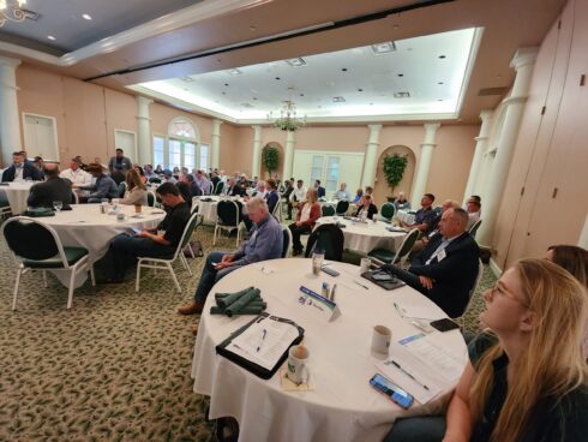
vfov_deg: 90.0
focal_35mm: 13
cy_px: 221
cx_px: 294
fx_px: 221
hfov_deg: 106.2
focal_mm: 2.2
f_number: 2.2
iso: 1250
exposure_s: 1/24
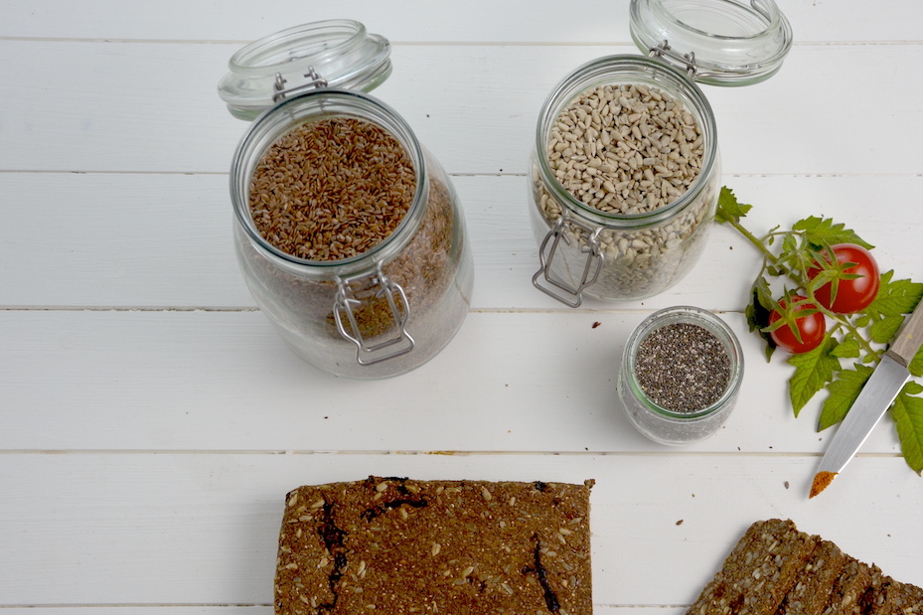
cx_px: 578
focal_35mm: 62
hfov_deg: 32.2
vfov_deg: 21.9
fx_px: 1589
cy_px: 347
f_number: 4.5
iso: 400
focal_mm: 32
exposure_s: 1/80
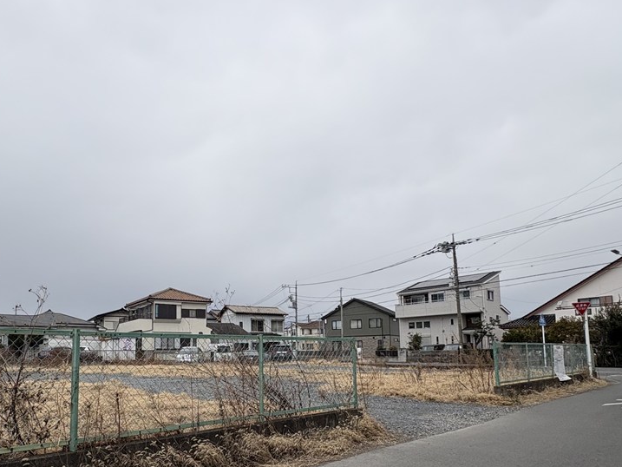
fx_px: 449
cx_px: 237
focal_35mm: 25
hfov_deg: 68.4
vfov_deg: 53.7
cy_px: 316
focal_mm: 2.22
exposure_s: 1/357
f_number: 2.2
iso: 40
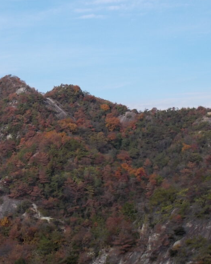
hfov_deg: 19.7
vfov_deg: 25.1
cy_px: 121
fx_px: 594
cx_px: 14
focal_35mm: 76
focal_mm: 9
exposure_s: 1/400
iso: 80
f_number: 4.5
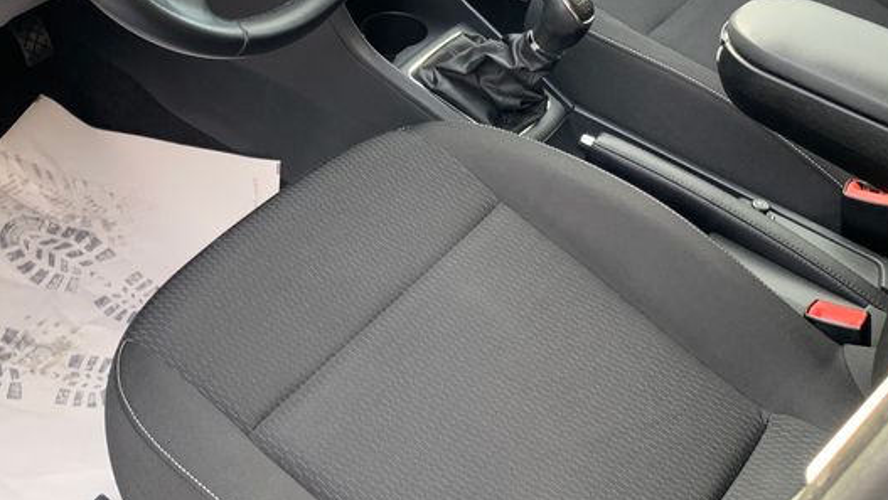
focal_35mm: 55
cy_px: 49
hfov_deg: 37.5
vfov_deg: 21.4
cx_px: 320
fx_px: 1296
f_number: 1.8
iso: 50
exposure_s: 1/49
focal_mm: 4.25
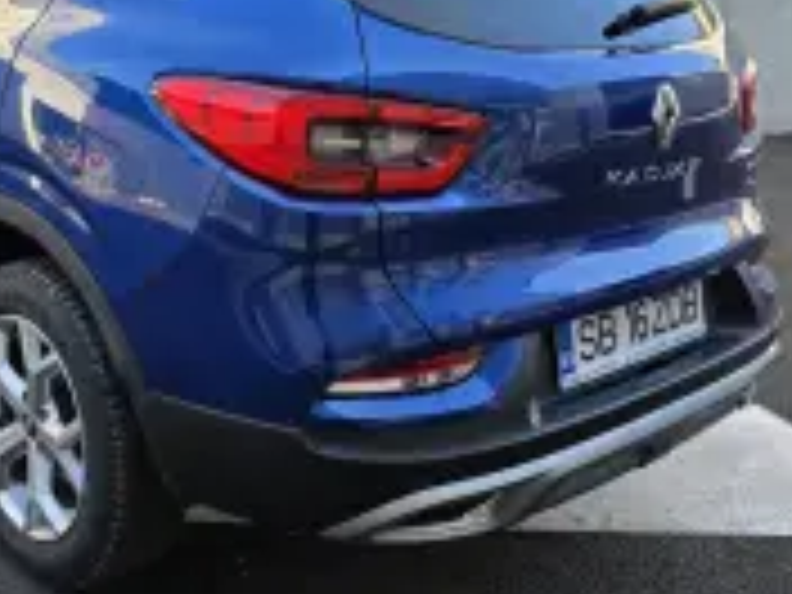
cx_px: 198
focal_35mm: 47
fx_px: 1075
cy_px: 212
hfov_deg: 39.3
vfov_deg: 30.7
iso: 25
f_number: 1.7
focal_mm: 6.3
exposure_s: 1/359
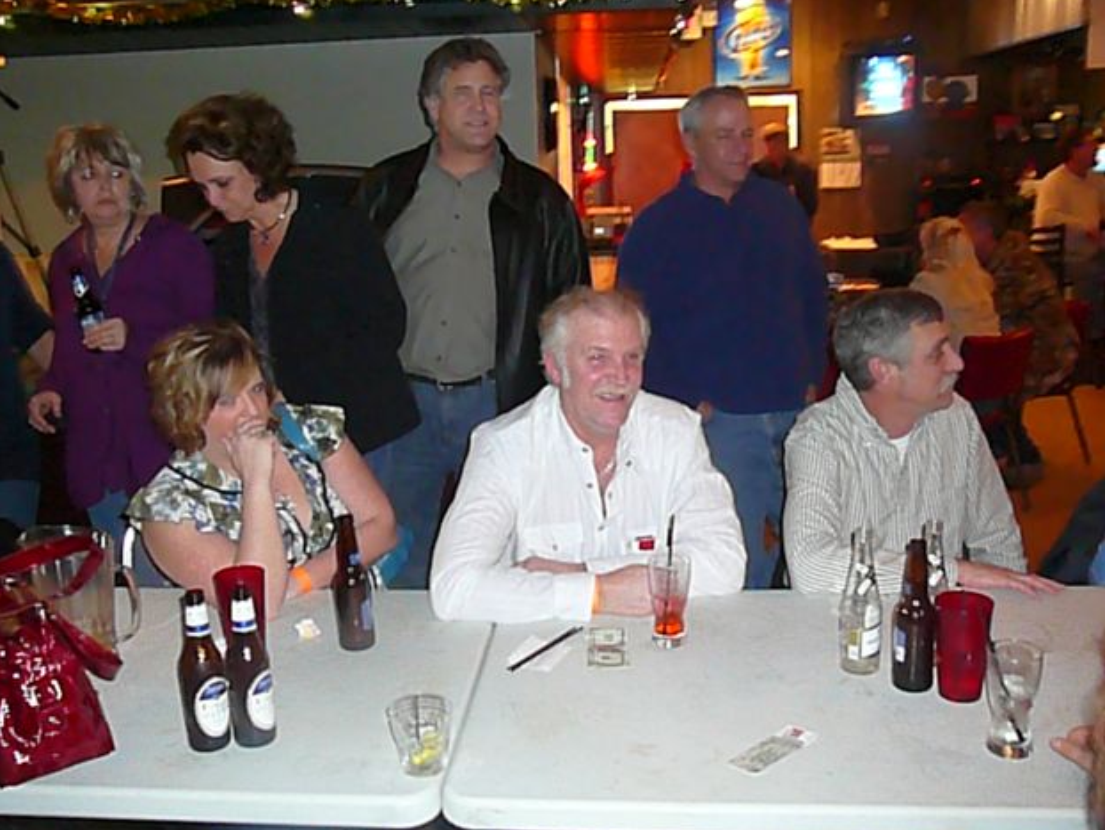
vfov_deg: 39.7
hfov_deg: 51.3
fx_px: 1150
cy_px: 423
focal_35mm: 36
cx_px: 538
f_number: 2.8
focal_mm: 5.2
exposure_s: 1/13
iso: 800
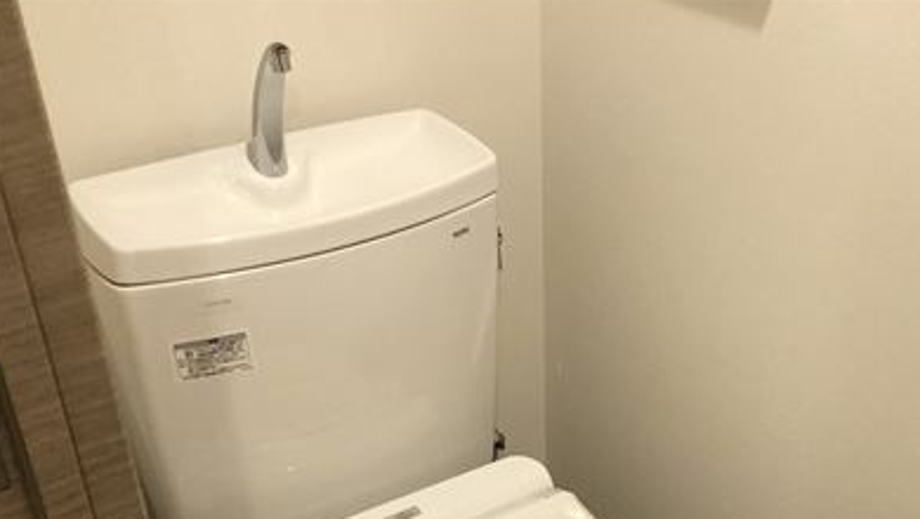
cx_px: 590
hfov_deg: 40.9
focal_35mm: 50
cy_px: 552
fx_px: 1221
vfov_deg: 22.8
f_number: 1.8
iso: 32
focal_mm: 3.99
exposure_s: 1/25
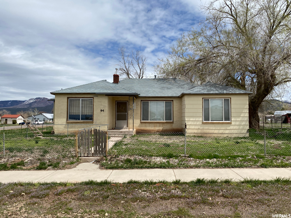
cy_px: 109
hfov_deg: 67.3
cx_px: 146
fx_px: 219
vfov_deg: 53.1
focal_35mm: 26
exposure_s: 1/5747
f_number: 1.8
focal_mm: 4.25
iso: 32
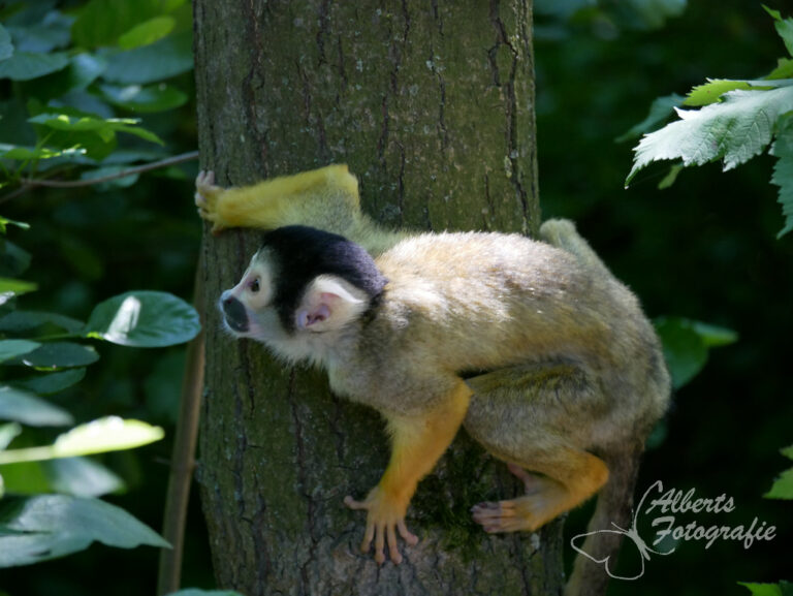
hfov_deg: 9.9
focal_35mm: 200
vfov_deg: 7.4
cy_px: 298
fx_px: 4585
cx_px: 396
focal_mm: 100
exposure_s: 1/250
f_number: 4
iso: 1250
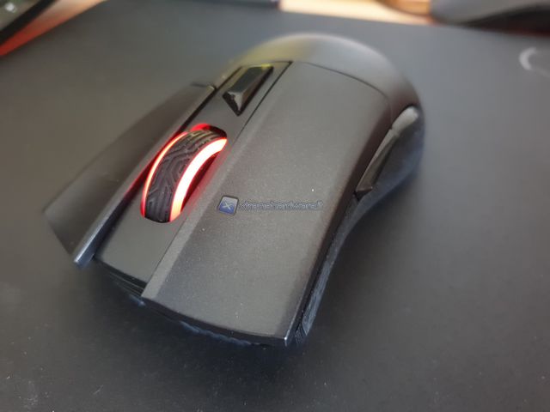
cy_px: 206
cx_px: 275
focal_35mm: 26
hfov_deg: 67.3
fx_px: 413
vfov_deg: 53.1
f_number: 1.5
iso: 320
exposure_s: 1/10
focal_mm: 4.3
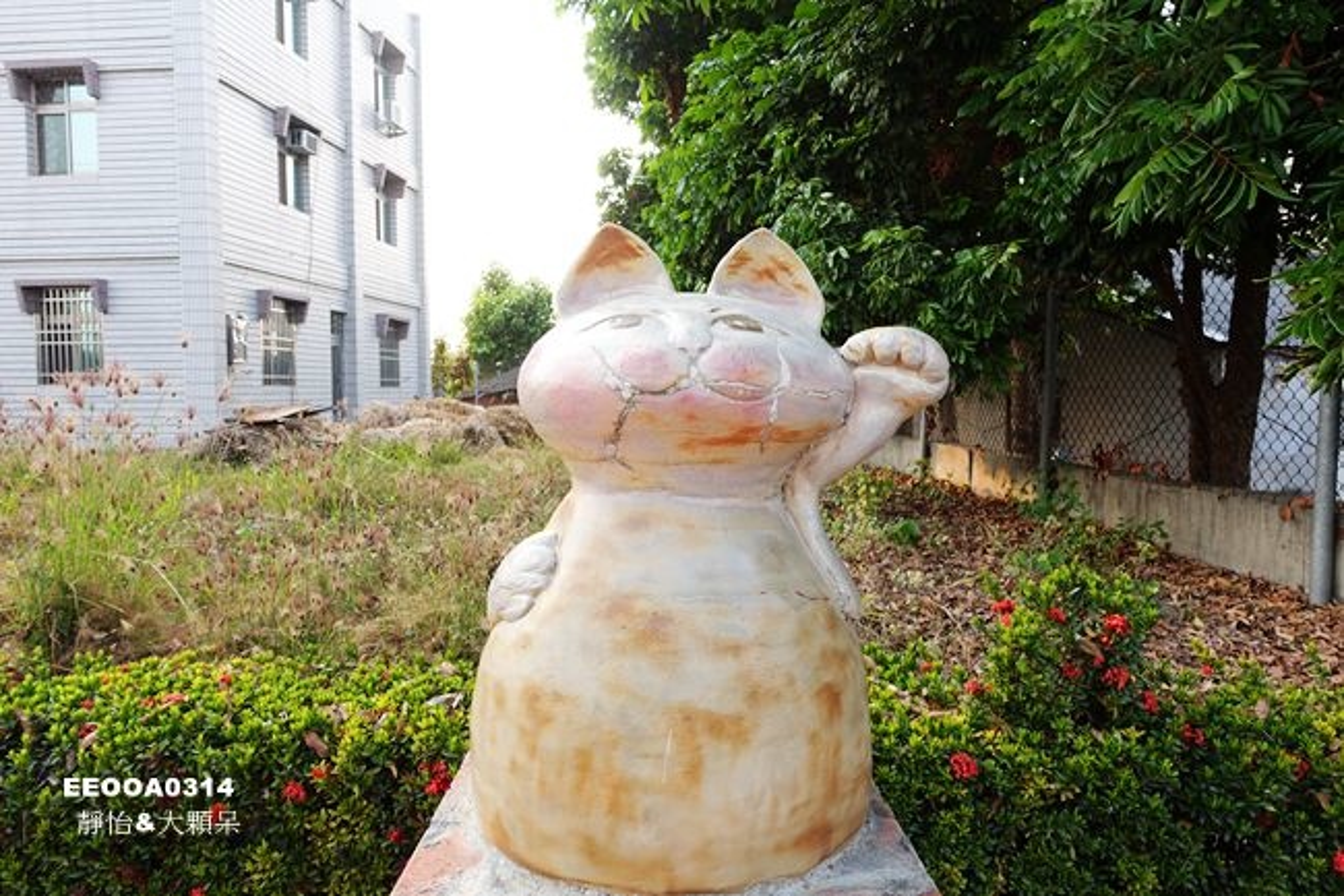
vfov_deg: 53.1
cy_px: 448
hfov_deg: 73.8
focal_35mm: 24
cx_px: 672
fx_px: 896
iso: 125
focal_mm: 8.8
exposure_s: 1/80
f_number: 3.5
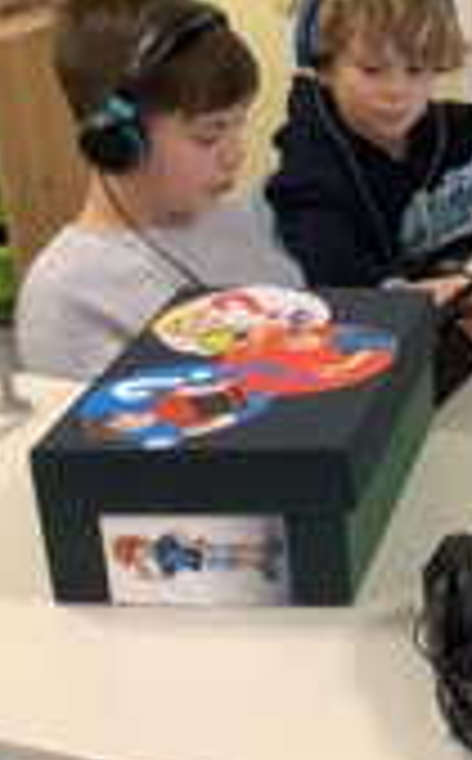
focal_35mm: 78
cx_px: 715
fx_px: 1612
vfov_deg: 26.5
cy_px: 310
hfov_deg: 15.3
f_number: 2.4
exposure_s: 1/50
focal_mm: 3.3
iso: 160
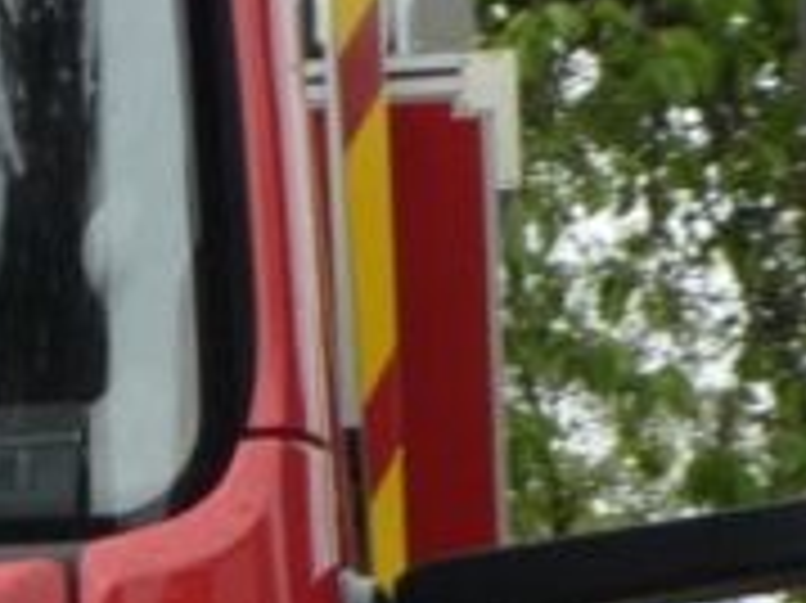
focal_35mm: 160
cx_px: -847
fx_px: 3723
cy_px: 706
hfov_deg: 11.1
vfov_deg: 9.2
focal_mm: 5
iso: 80
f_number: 3.5
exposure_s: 1/320
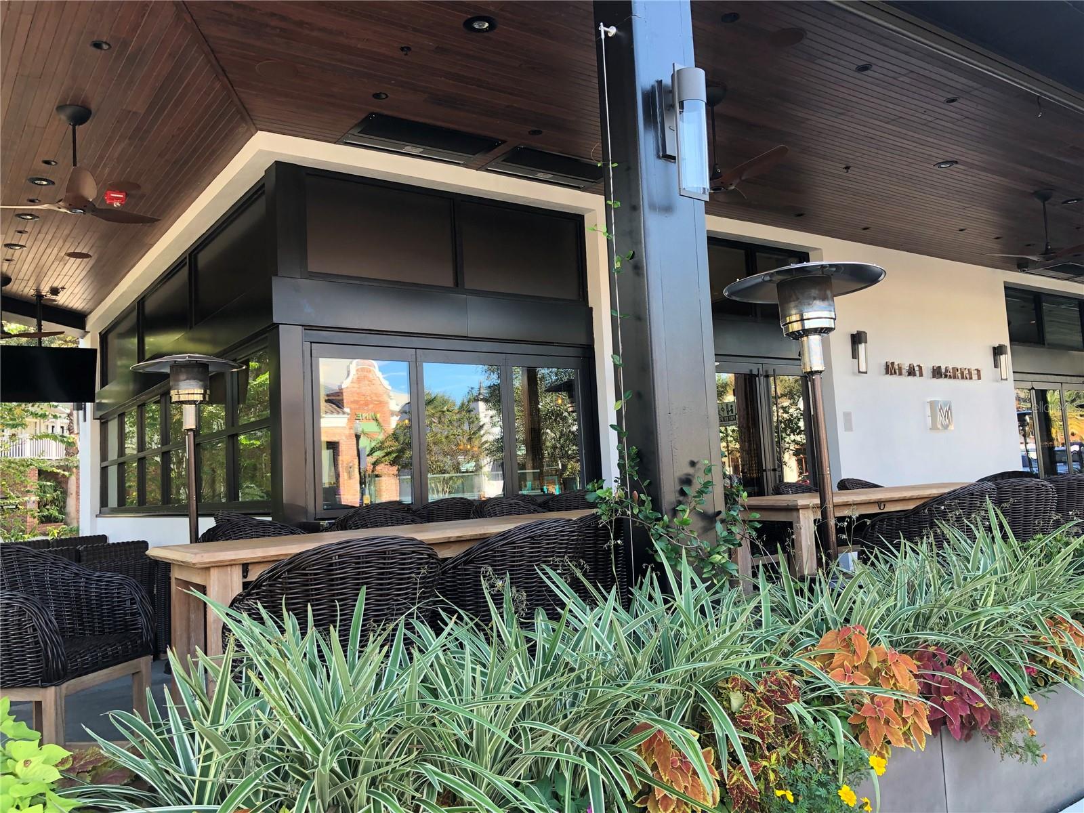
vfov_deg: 49.7
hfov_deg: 63.4
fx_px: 877
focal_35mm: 28
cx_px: 542
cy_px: 406
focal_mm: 4
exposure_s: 1/120
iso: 40
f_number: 1.8
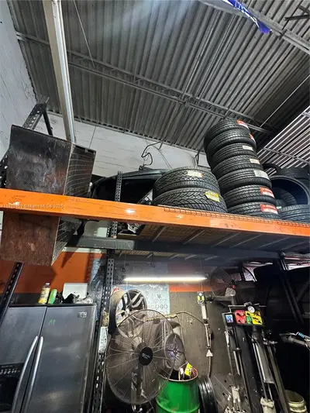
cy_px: 206
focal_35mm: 14
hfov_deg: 85.7
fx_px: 167
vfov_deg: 102.1
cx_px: 155
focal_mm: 2.22
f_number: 2.2
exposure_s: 1/60
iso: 400
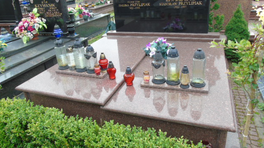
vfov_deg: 41.3
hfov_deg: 67.9
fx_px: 196
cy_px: 60
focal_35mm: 28
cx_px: 132
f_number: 3.4
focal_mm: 4.4
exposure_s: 1/80
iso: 80
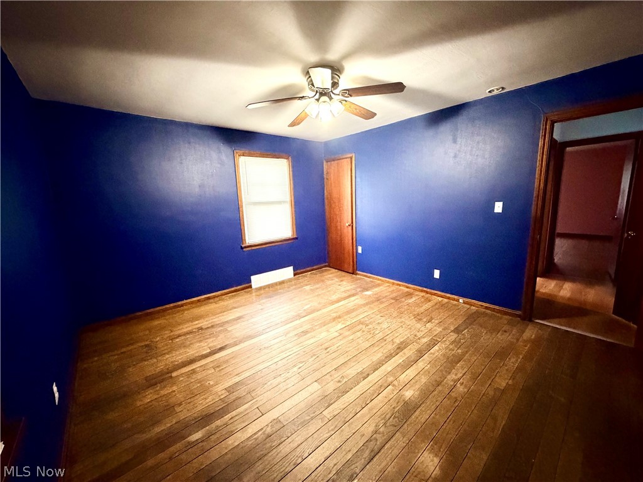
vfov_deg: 85.7
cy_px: 241
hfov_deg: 102.1
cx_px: 322
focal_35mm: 14
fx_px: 260
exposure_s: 1/30
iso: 1250
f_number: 2.2
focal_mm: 2.22
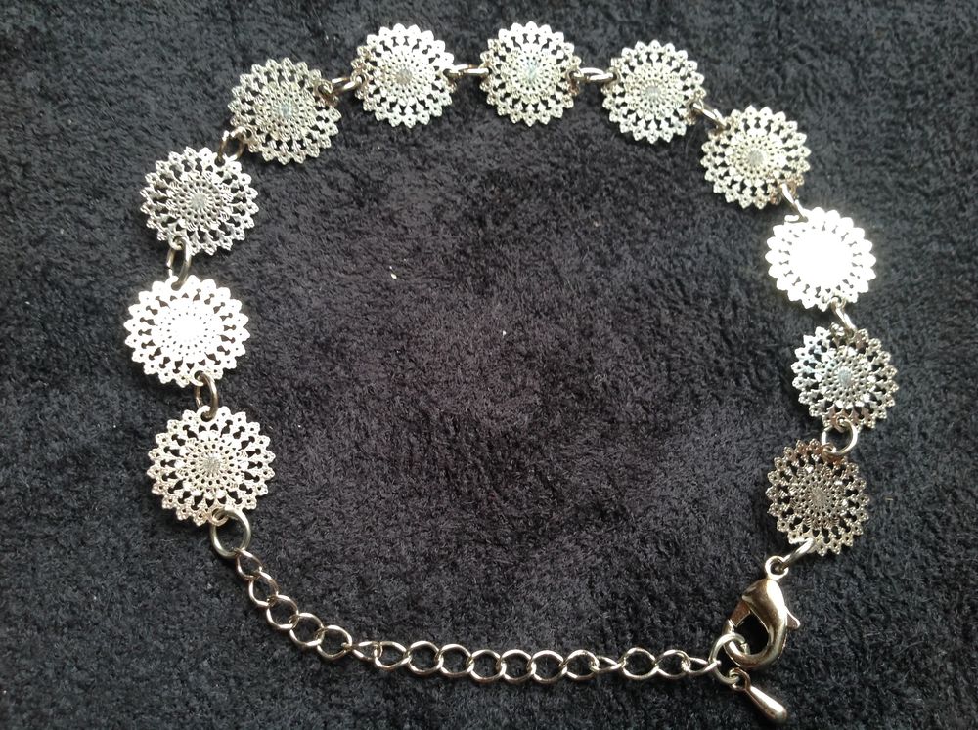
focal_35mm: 35
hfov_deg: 52.7
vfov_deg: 40.6
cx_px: 489
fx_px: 987
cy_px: 365
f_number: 2.4
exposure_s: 1/20
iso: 50
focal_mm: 4.28
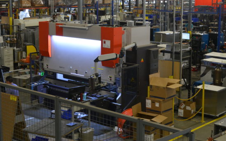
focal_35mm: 69
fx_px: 423
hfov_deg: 29.9
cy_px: 55
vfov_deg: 18.9
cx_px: 92
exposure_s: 1/50
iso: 1600
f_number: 5
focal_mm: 35
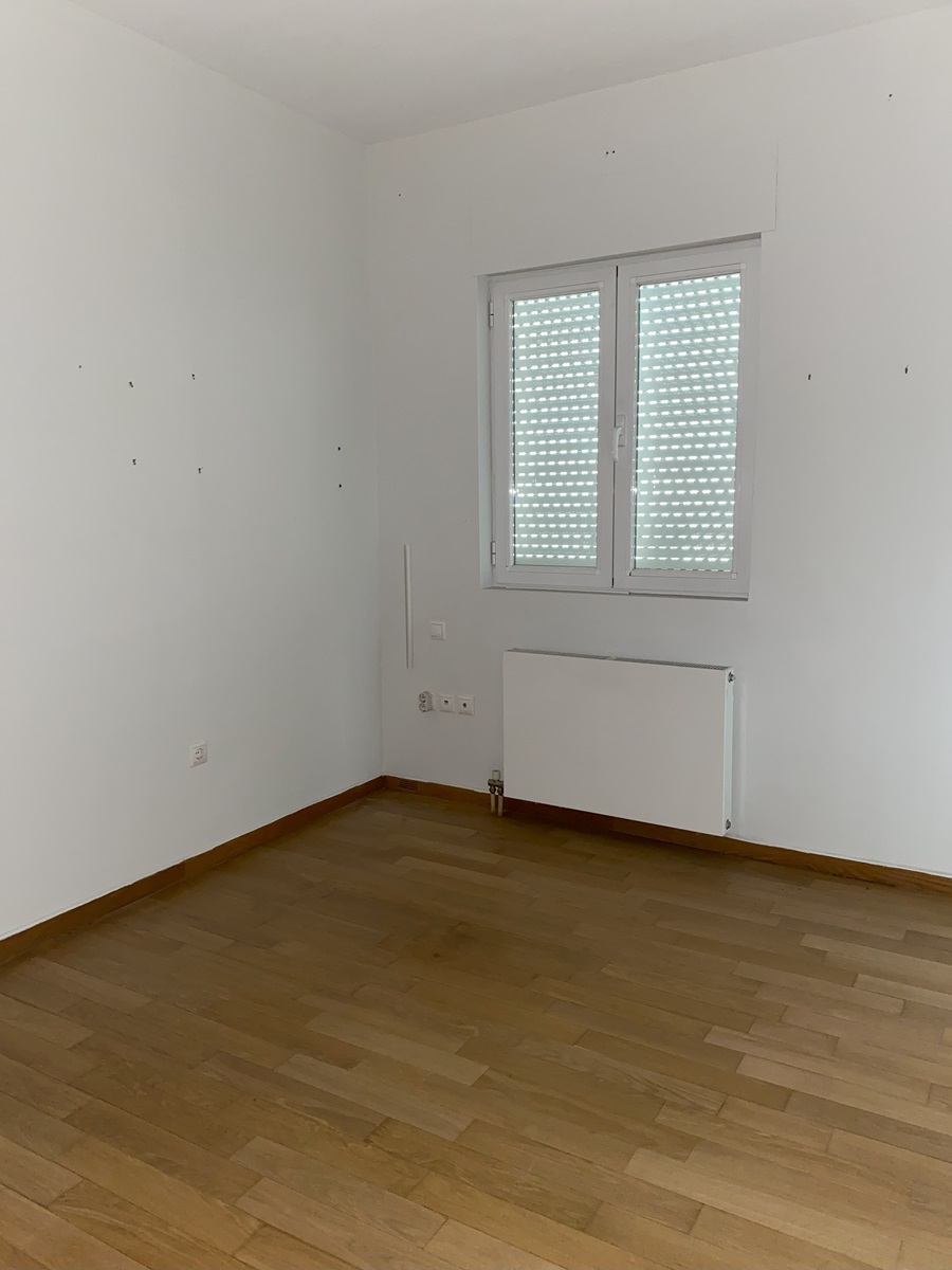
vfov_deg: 67.3
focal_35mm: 26
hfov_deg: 53.1
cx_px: 476
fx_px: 953
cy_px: 635
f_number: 1.8
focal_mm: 4.25
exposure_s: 1/14
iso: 80
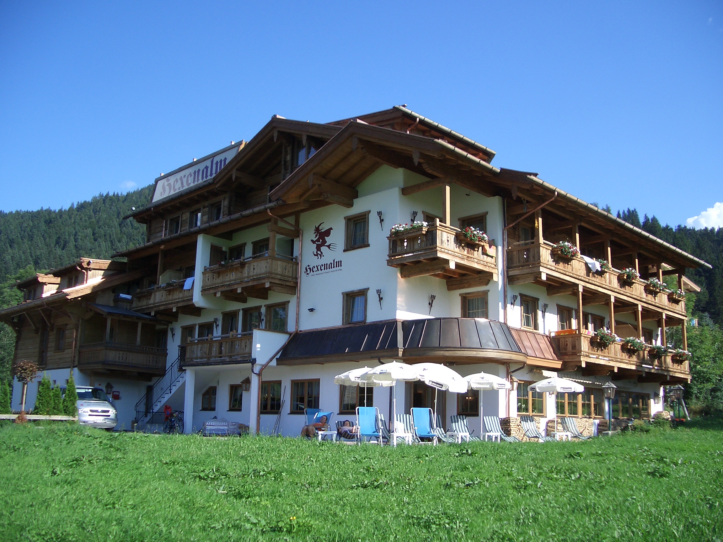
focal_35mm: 35
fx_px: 731
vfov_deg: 40.7
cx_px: 362
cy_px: 271
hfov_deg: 52.6
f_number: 2.6
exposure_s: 1/640
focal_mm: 5.8
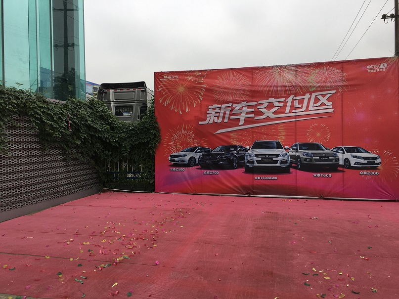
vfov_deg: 48.2
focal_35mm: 29
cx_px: 200
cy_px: 150
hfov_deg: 61.7
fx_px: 334
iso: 25
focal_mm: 4.15
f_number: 2.2
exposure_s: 1/265
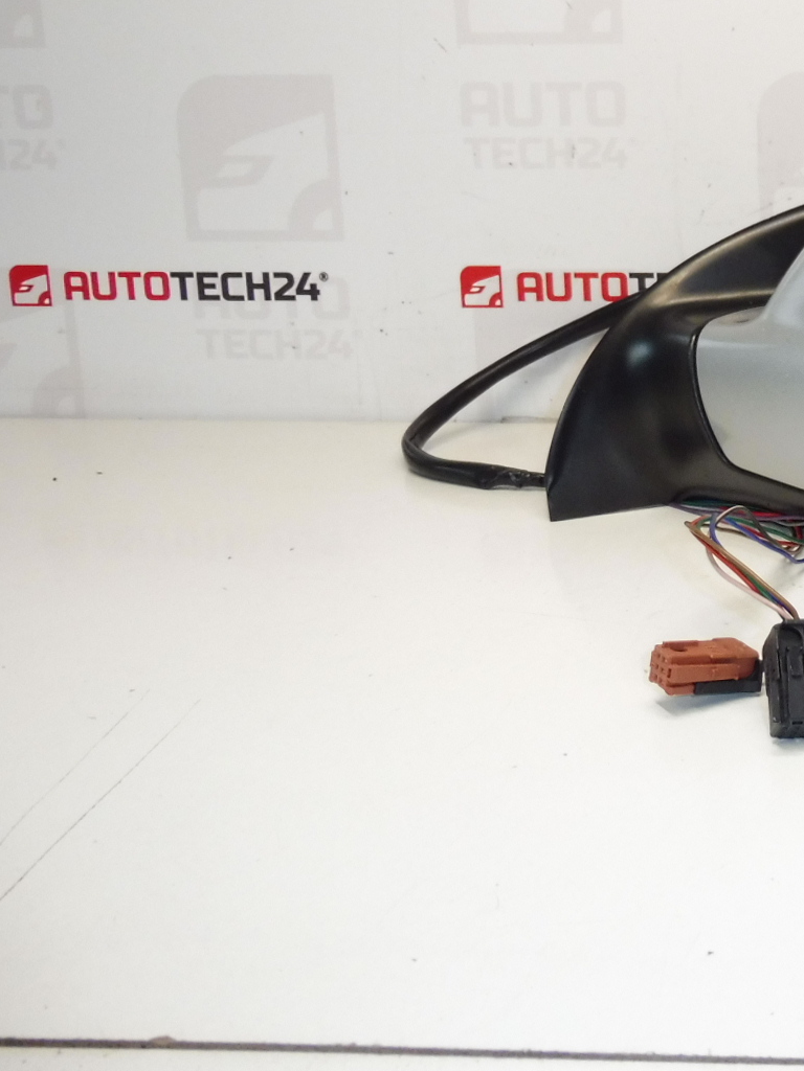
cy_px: 350
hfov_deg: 26.3
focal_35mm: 48
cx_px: 1012
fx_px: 1486
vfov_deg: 39.2
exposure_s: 1/160
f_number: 3.5
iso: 200
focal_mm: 4.3
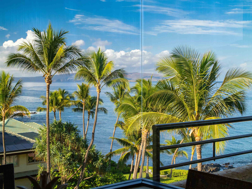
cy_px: 94
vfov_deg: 25.2
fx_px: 422
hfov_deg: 33.2
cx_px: 126
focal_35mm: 58
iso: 800
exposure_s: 1/250
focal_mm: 29
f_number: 8
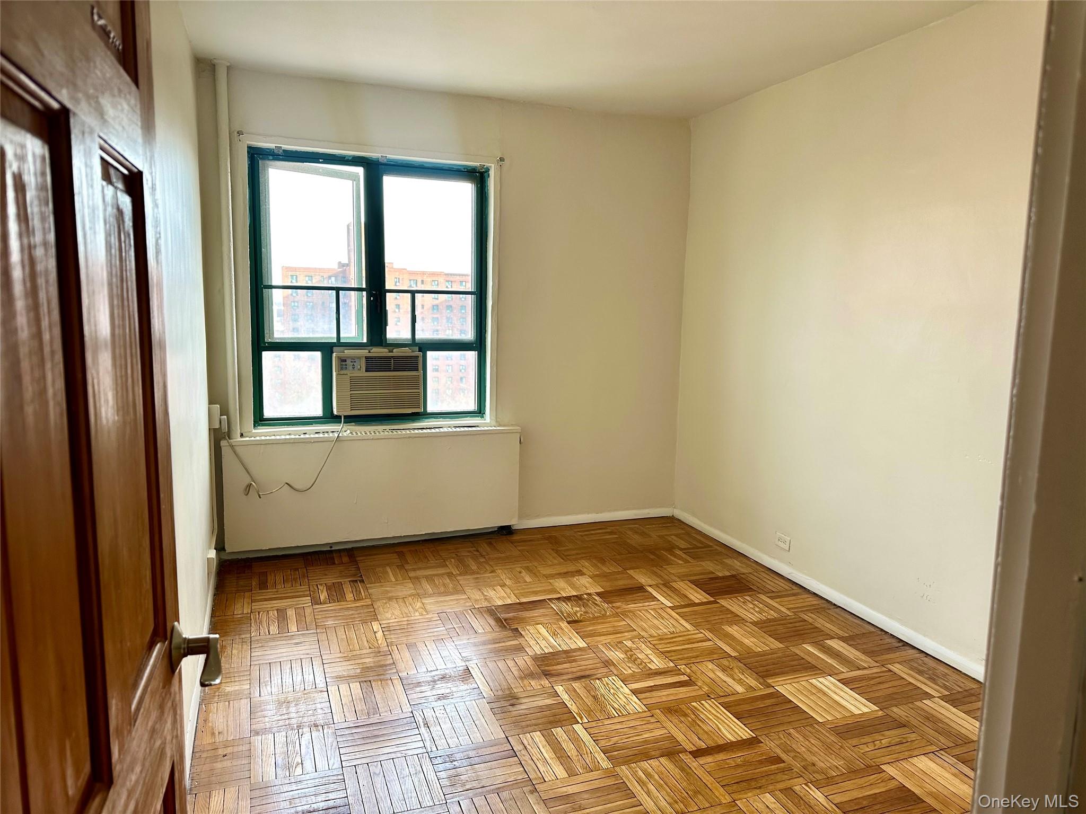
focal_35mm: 24
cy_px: 407
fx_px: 753
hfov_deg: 71.6
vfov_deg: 56.8
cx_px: 543
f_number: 1.78
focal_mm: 6.86
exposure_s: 1/120
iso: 100
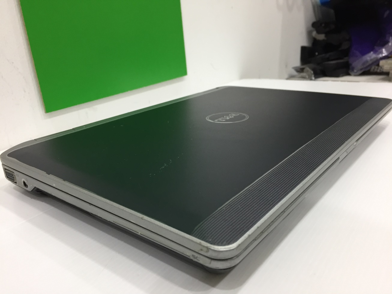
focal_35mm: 29
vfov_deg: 48.2
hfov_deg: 61.7
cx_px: 196
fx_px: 328
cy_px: 147
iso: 100
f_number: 2.2
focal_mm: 4.15
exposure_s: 1/33
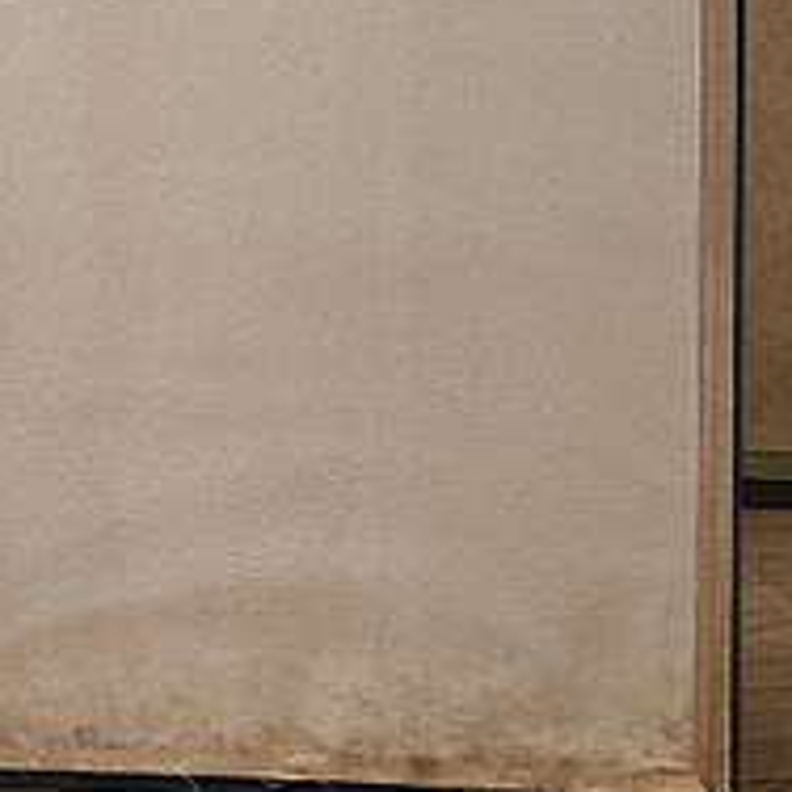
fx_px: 2097
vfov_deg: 18.8
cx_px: -204
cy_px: -400
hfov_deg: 19.9
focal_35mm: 81
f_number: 1.8
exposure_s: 1/120
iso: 200
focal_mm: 5.4
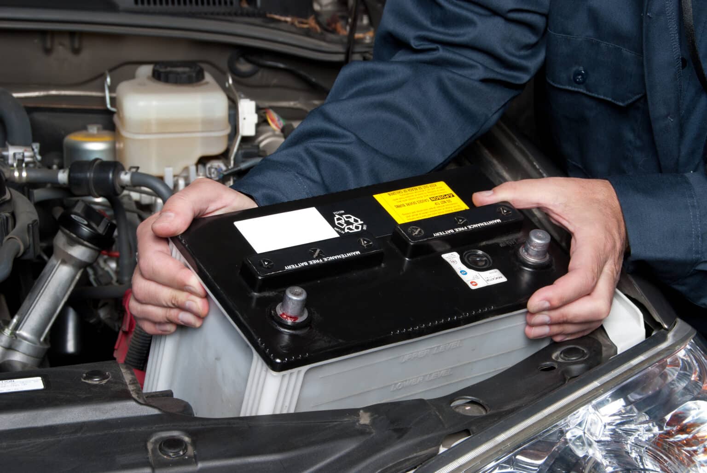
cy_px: 236
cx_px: 354
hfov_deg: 24.6
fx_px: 1622
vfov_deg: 16.6
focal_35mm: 82
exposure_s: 1/80
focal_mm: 55
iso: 200
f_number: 9
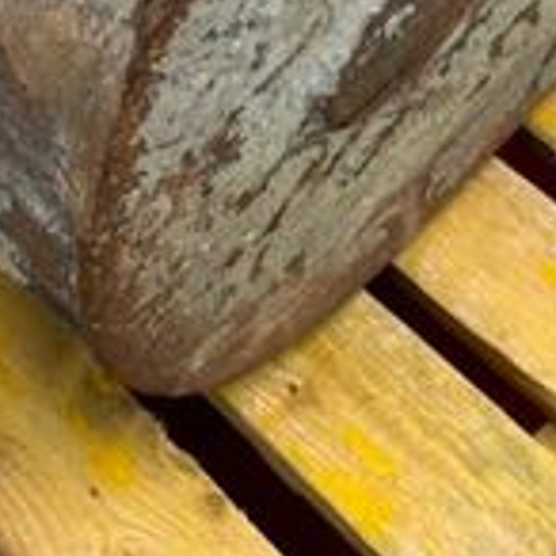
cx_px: 194
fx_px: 1581
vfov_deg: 18.0
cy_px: -251
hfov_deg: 19.9
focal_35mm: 87
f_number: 1.78
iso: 80
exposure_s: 1/1845
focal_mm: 6.86
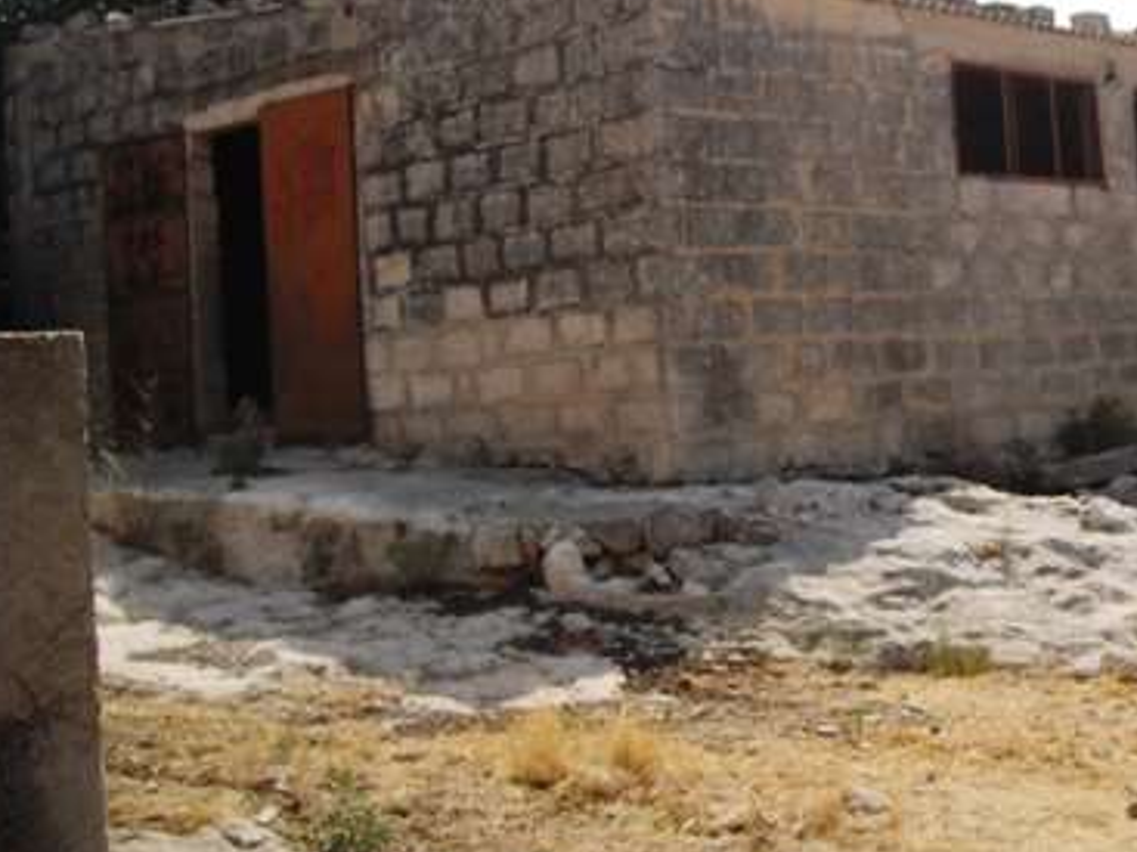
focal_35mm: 61
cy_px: 195
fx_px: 2003
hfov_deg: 30.7
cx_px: 951
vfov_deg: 23.7
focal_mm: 5.7
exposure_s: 1/272
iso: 64
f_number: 5.6
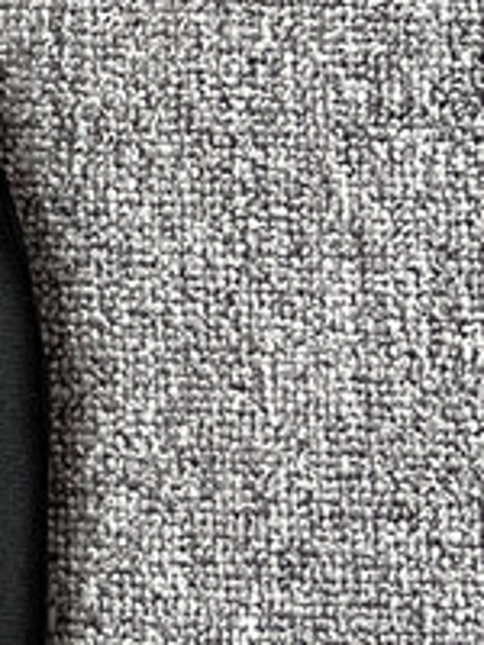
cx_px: -758
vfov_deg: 11.2
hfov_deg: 7.8
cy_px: -147
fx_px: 3225
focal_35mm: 173
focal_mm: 5.7
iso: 125
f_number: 1.5
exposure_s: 1/64
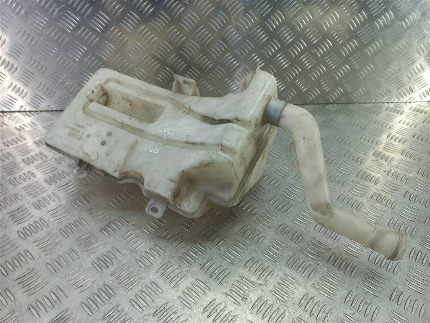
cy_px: 162
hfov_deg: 69.4
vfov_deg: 54.9
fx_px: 311
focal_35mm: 25
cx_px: 215
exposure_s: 1/50
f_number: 1.8
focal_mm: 4.6
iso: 50
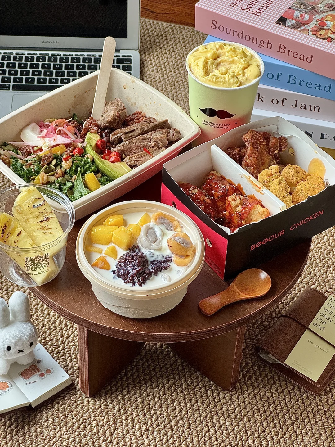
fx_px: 994
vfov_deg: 25.3
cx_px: 168
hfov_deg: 19.1
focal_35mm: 77
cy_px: 224
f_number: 2.8
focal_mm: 9
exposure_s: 1/99
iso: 125
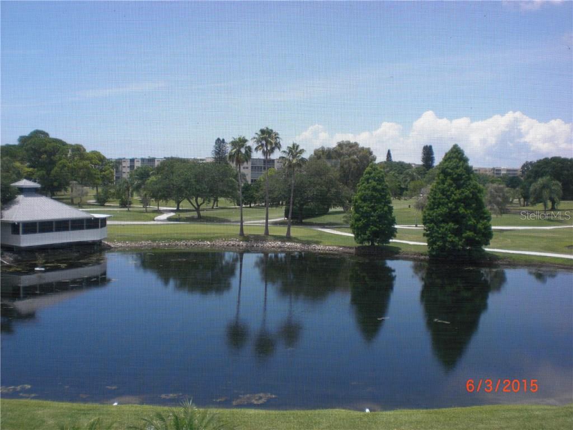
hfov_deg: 49.0
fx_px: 629
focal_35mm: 38
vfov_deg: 37.7
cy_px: 215
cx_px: 286
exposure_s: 1/400
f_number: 3.1
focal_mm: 6.3
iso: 64
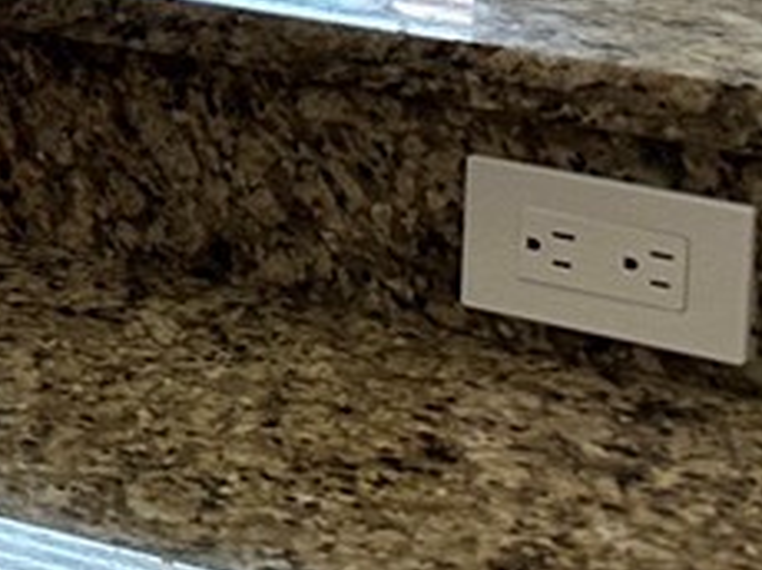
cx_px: -1537
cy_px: -590
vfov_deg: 8.4
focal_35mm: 167
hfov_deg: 9.3
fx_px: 3672
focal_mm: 6.86
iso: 64
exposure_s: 1/121
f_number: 1.78
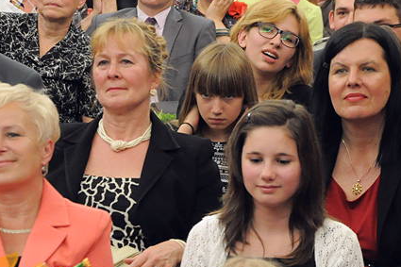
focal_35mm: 210
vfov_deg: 6.5
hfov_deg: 9.8
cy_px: 193
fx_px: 2338
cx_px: 308
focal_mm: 70
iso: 2500
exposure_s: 1/80
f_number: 5.6
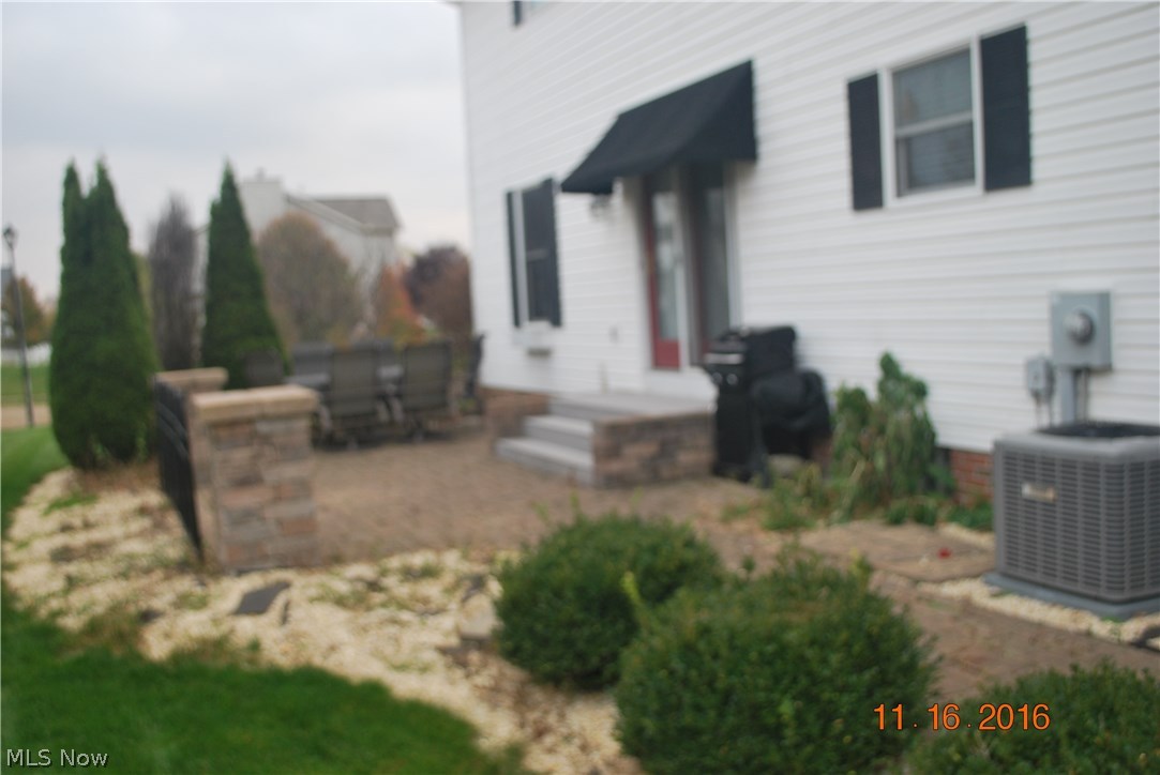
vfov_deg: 36.9
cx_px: 580
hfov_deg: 53.1
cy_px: 388
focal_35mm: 36
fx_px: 1161
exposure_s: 1/80
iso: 200
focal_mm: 24
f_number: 4.5
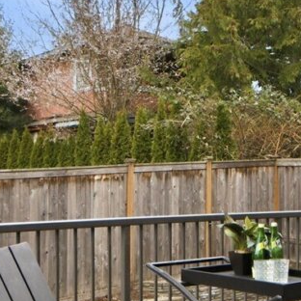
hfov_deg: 28.0
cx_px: 197
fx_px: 600
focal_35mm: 61
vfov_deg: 28.2
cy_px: 145
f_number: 9
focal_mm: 16
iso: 400
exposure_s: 1/50
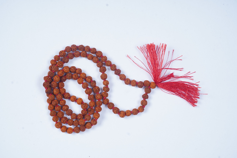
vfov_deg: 22.6
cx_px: 118
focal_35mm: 60
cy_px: 79
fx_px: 395
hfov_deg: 33.4
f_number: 9
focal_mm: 60
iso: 100
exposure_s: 1/125
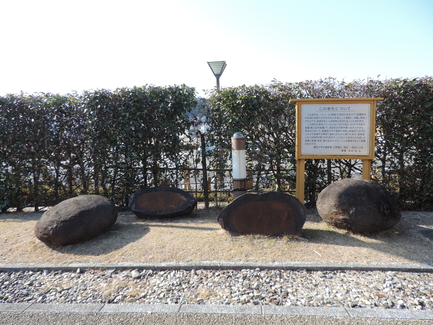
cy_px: 162
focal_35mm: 24
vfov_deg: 56.8
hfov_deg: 71.6
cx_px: 216
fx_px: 300
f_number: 3
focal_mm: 4.3
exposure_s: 1/320
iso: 80
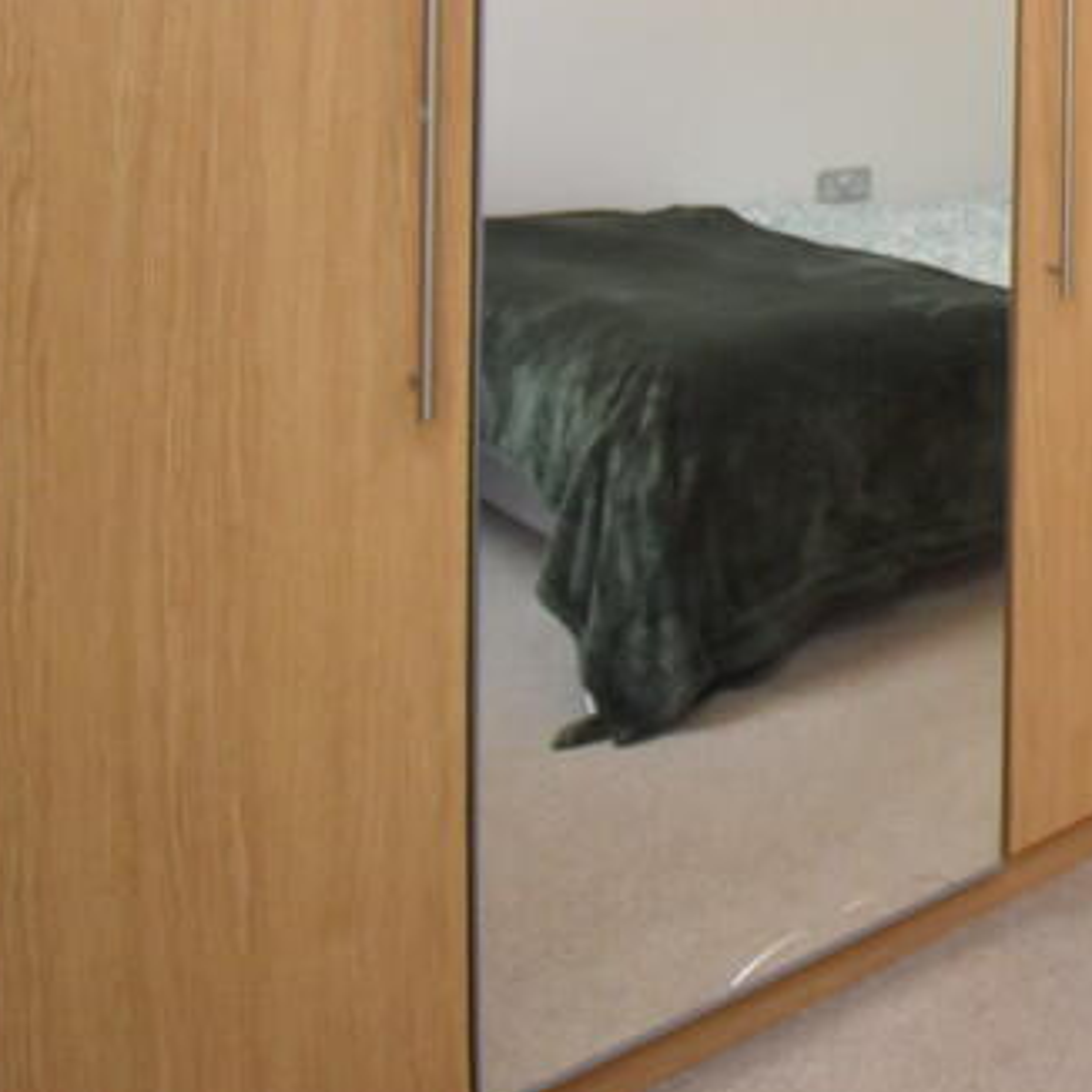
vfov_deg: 37.9
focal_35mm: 40
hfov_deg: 30.4
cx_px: 1504
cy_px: 35
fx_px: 1428
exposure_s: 1/160
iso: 800
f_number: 4.5
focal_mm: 10
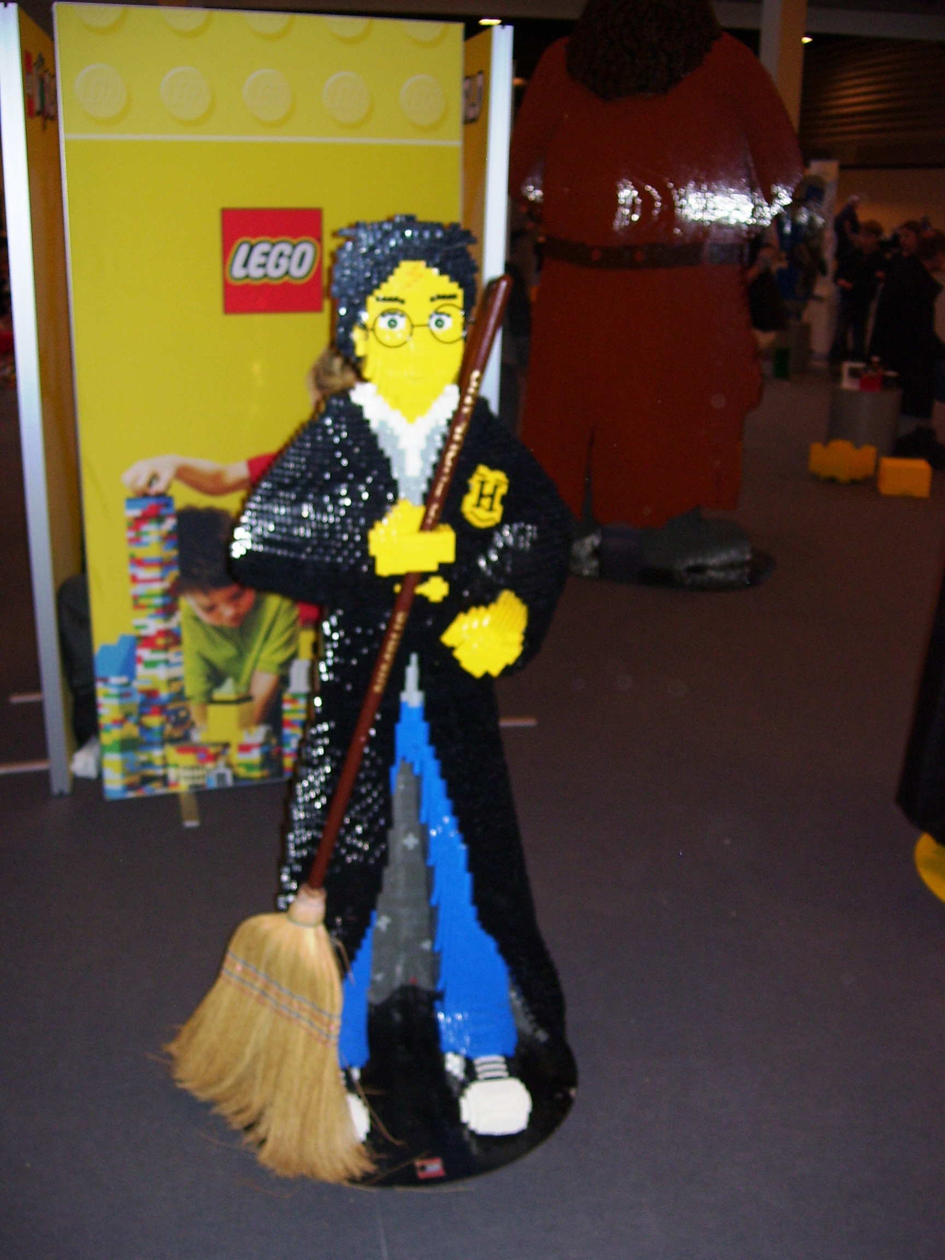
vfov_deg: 51.4
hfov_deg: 39.7
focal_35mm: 36
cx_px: 472
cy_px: 630
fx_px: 1310
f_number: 2.7
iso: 80
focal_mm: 6
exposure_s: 1/60
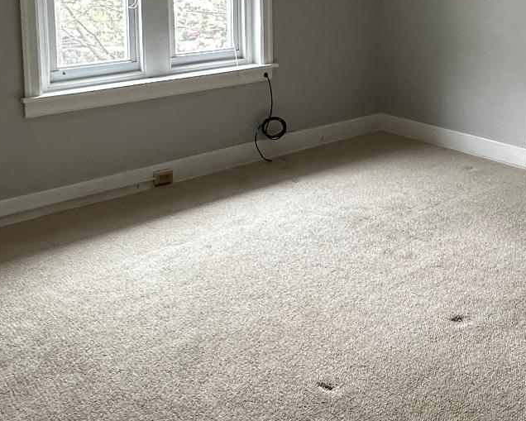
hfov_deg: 41.9
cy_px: 43
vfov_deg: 32.5
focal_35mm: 44
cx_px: 292
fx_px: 685
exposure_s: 1/60
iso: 160
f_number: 2.2
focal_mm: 2.22
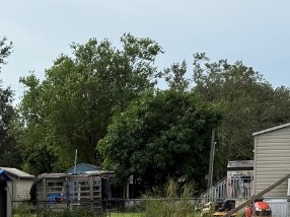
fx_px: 720
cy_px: 300
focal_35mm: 86
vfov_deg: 16.0
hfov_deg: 22.0
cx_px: 1
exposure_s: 1/3279
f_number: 1.78
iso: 80
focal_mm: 6.76
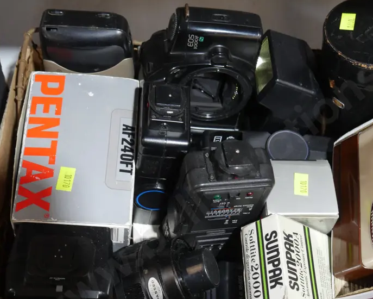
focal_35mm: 64
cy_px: 160
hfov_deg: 29.3
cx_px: 261
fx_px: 707
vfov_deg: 23.9
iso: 1000
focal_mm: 22
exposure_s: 1/60
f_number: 4.7
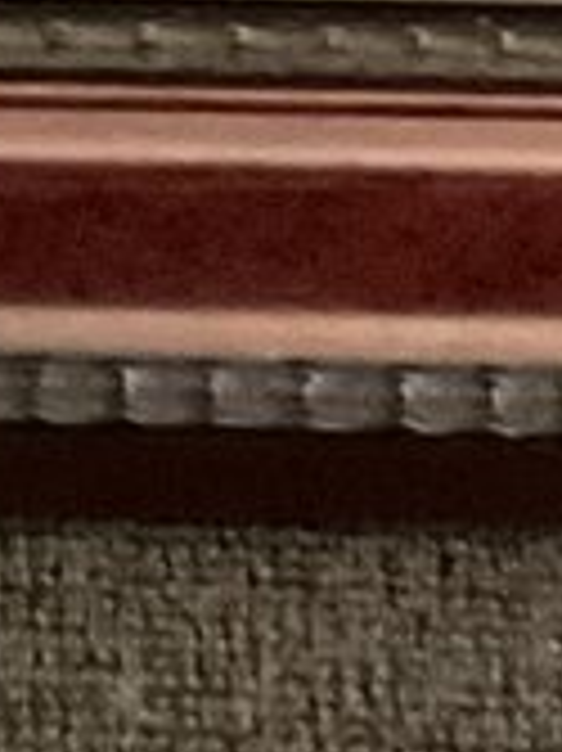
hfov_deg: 5.5
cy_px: -768
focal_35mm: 263
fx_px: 5700
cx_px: -767
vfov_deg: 7.2
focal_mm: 3
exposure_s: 1/30
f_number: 1.8
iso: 500
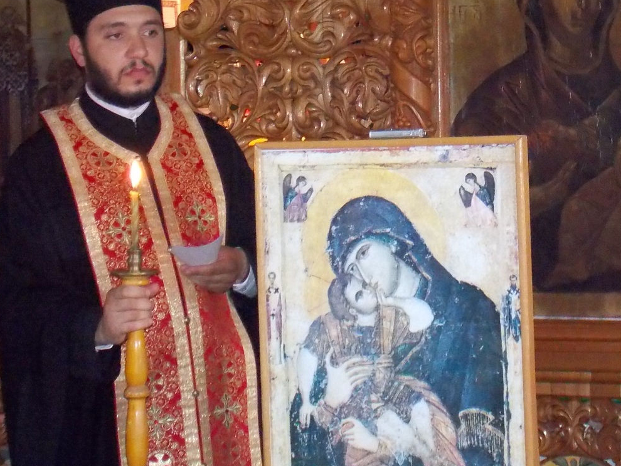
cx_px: 529
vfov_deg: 14.0
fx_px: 1884
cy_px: 117
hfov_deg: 18.5
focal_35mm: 105
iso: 800
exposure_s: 1/25
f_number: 3.9
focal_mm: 9.3
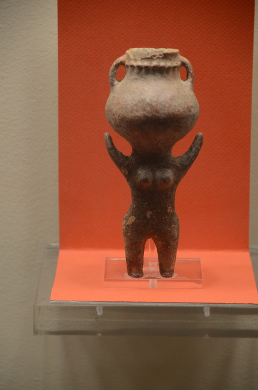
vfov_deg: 8.1
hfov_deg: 5.4
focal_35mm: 255
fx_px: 2753
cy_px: 195
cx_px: 129
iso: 500
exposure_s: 1/50
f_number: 5.6
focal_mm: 170
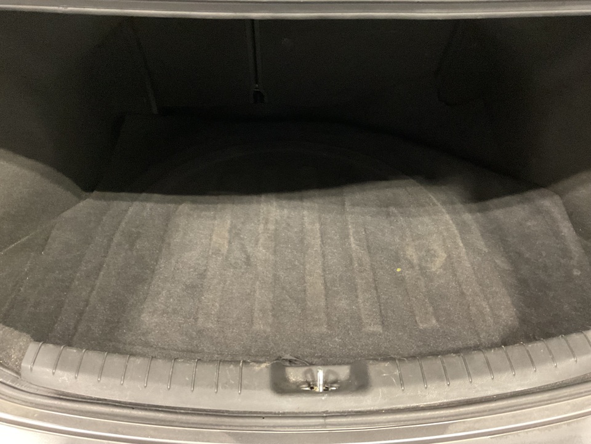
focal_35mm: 29
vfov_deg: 48.2
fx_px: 495
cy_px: 222
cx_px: 296
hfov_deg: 61.7
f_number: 1.8
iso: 500
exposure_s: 1/30
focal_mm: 3
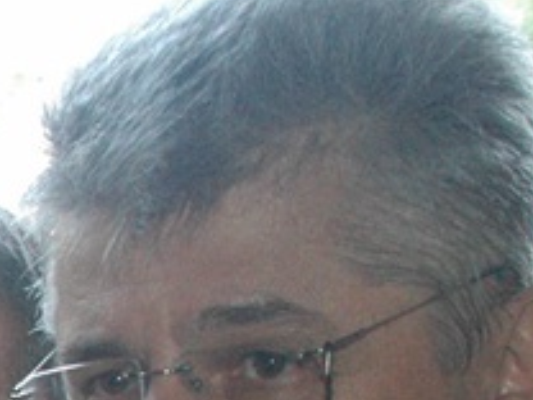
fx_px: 2818
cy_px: 792
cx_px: -607
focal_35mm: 183
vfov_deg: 7.8
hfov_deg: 9.9
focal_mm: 22
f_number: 5.6
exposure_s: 1/500
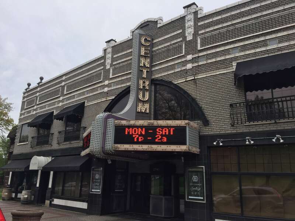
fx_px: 247
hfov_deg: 61.7
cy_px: 110
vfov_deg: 48.2
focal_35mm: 29
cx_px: 148
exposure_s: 1/1464
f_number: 2.2
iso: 32
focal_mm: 4.15
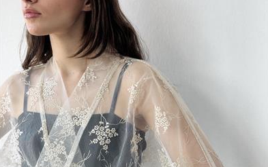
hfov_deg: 29.8
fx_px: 504
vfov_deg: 18.9
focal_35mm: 69
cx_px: 134
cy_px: 93
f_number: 1.78
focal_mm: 6.76
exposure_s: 1/163
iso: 64
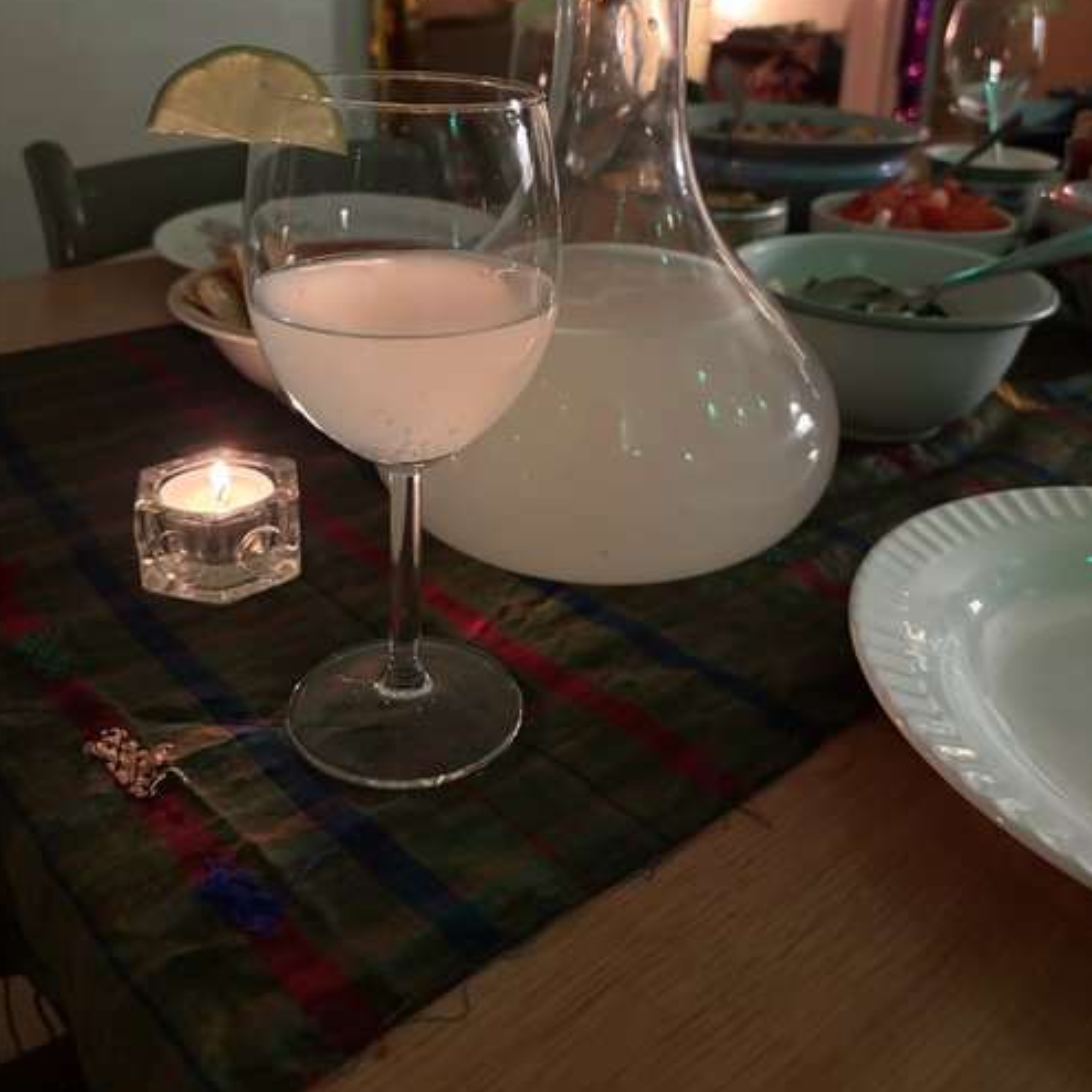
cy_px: 367
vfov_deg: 51.6
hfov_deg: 52.5
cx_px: 542
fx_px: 1106
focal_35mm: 31
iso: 640
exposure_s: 1/25
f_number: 1.6
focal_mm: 5.96
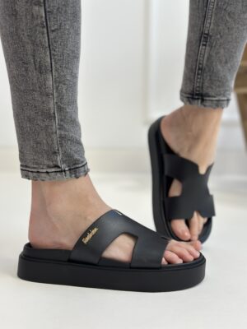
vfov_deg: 39.7
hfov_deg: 30.3
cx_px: 124
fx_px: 457
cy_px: 164
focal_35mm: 48
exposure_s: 1/100
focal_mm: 6.86
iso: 160
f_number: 1.78
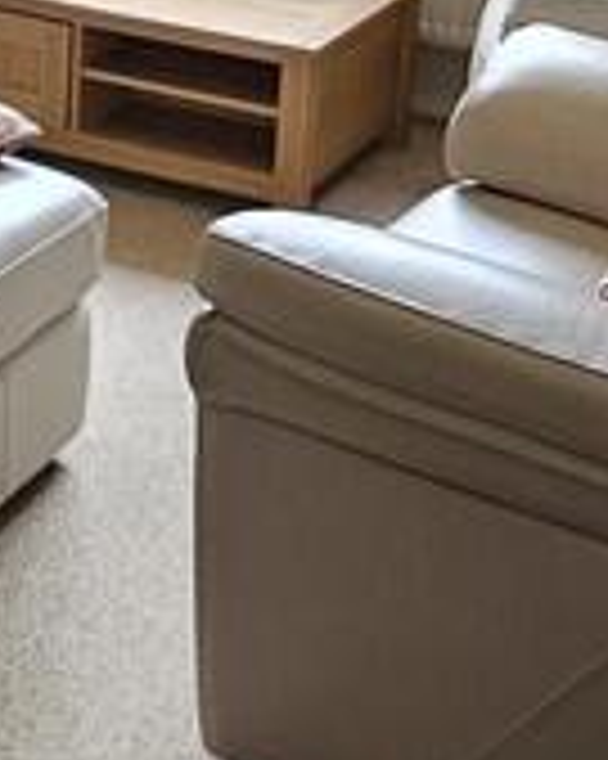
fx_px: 1734
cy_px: -193
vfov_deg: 22.5
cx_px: 180
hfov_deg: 19.8
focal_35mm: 77
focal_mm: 2.2
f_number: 2.2
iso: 80
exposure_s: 1/50
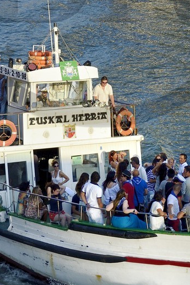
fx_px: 1077
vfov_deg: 14.7
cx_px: 99
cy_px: -45
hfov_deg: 10.1
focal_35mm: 136
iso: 200
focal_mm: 44
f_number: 10
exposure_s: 1/400
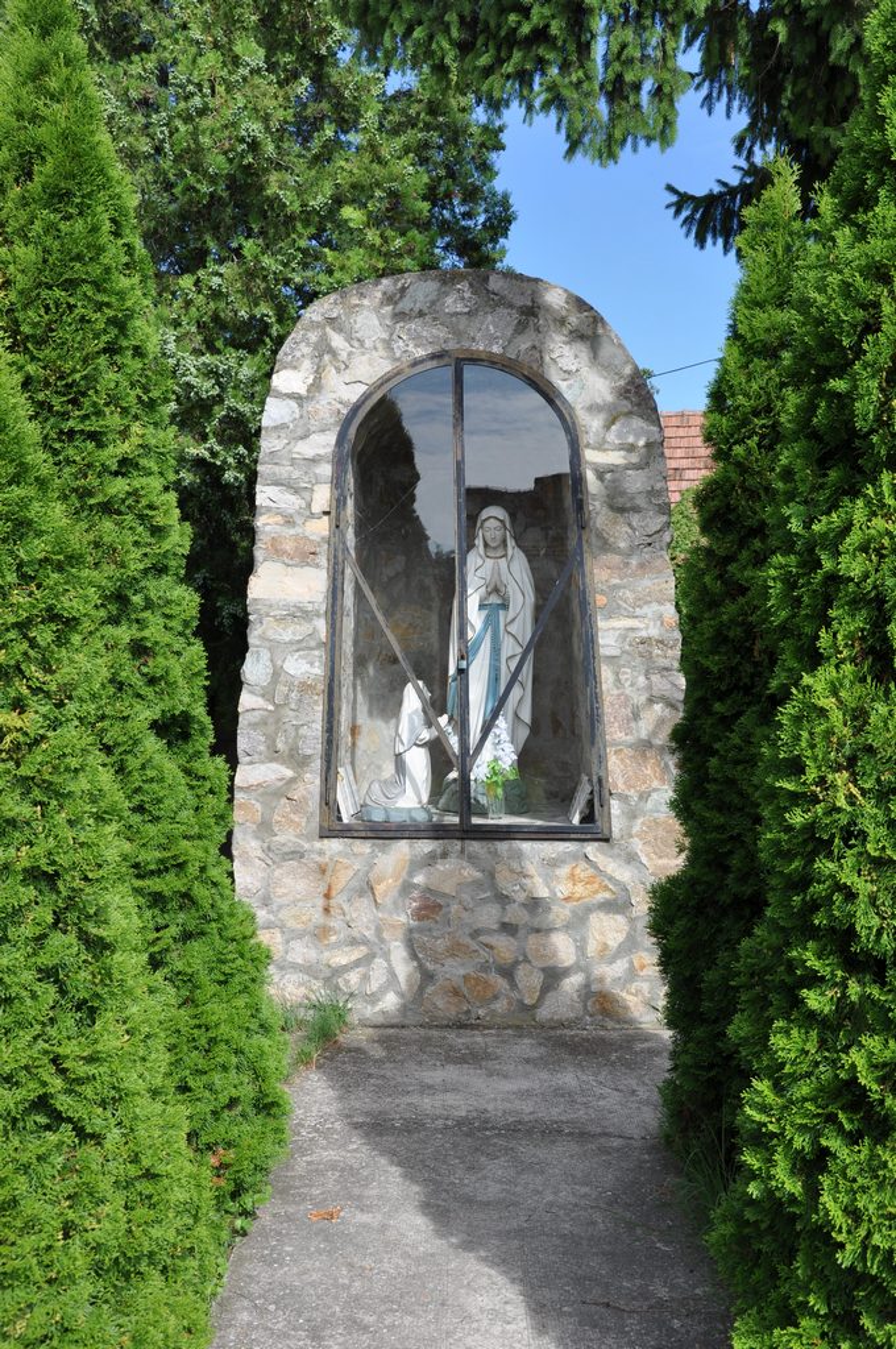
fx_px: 1572
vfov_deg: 46.5
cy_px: 674
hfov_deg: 31.8
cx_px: 448
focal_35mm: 42
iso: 200
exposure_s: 1/320
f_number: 9
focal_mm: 28
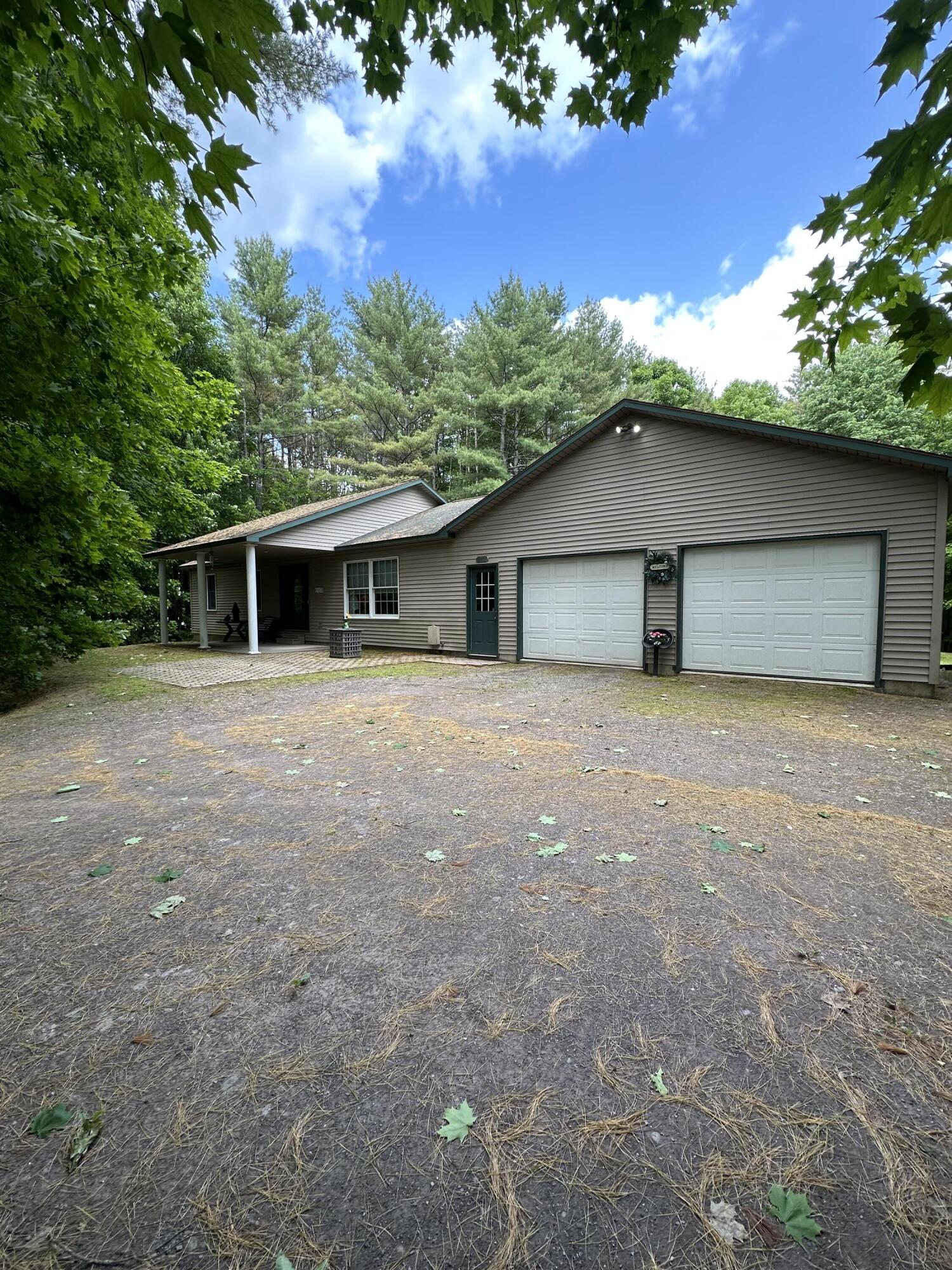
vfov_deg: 102.1
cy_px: 635
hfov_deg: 85.7
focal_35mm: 14
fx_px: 513
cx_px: 476
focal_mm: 2.22
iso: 40
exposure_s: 1/187
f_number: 2.2
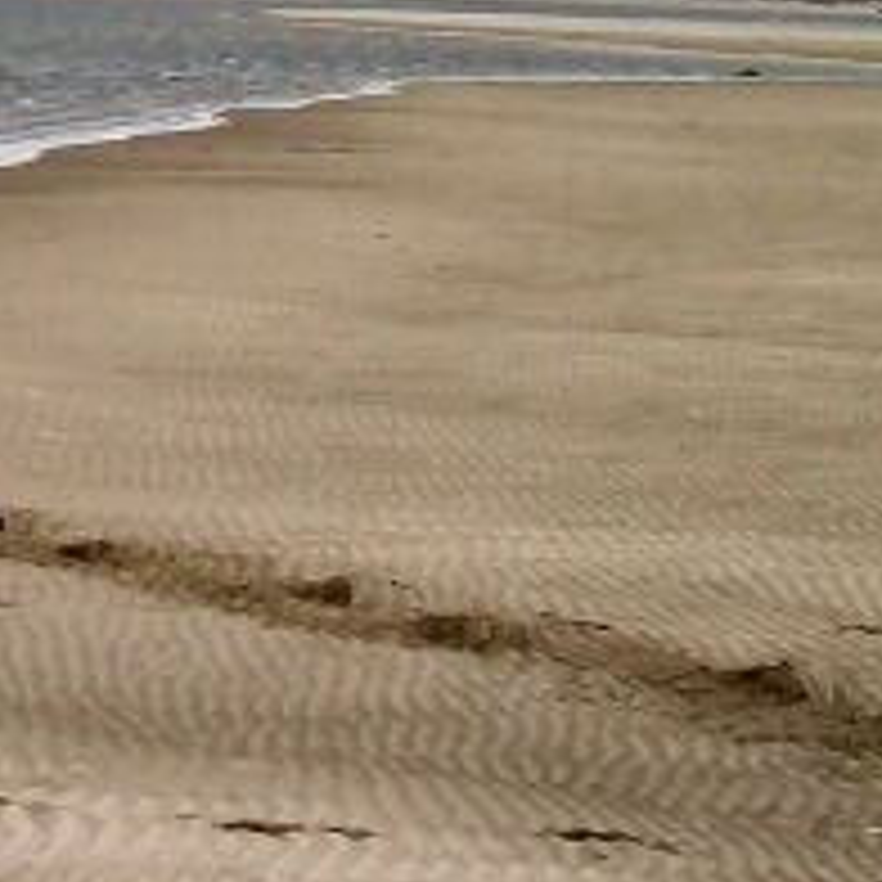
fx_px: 3747
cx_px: -328
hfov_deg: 12.9
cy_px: 81
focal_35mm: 130
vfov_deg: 13.3
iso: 80
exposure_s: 1/510
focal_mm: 6
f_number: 2.7
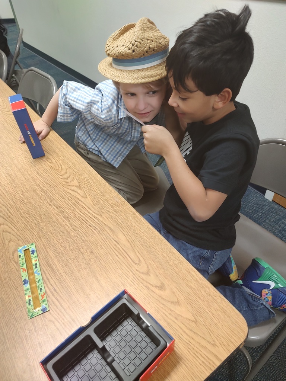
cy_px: 190
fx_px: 264
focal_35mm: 24
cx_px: 143
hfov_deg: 56.8
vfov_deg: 71.6
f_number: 1.9
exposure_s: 1/30
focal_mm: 5.88
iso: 1776
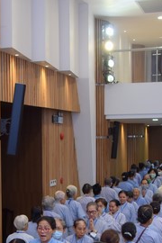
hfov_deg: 17.6
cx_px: 45
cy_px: 176
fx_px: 520
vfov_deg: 26.1
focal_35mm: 77
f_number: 4
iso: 1000
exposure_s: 1/160
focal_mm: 32
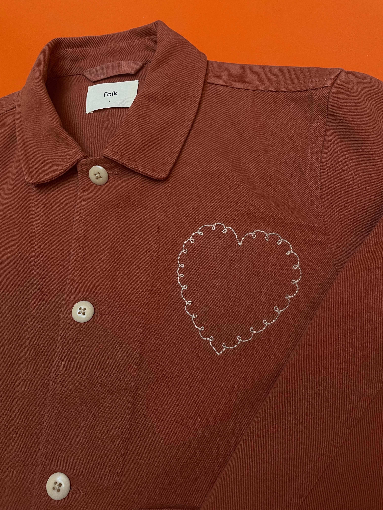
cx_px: 192
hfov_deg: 53.1
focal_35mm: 26
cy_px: 255
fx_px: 384
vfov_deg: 67.3
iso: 100
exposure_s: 1/60
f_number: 1.6
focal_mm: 4.2
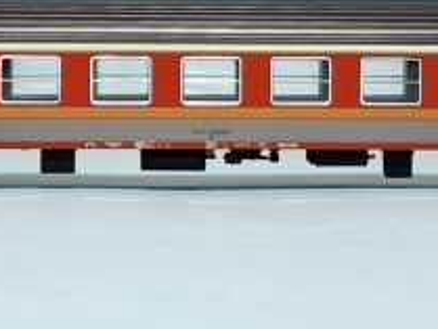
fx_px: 557
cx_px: 205
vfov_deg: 32.5
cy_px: 96
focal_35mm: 44
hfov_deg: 42.9
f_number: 1.8
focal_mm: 6.4
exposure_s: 1/50
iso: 50
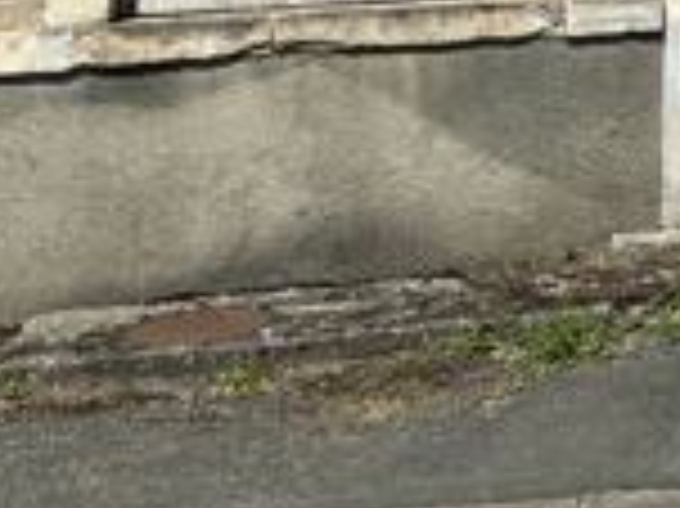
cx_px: 1513
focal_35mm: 138
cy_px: -629
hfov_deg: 12.1
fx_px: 2709
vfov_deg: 9.7
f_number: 1.6
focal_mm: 5.1
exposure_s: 1/5556
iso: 50
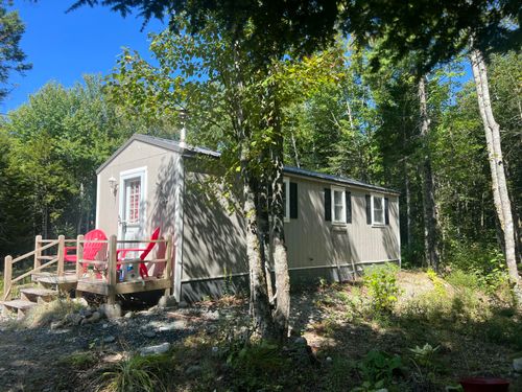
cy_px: 196
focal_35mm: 26
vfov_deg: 53.1
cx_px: 261
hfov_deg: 67.3
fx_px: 392
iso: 50
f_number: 1.5
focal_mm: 5.7
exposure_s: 1/1361
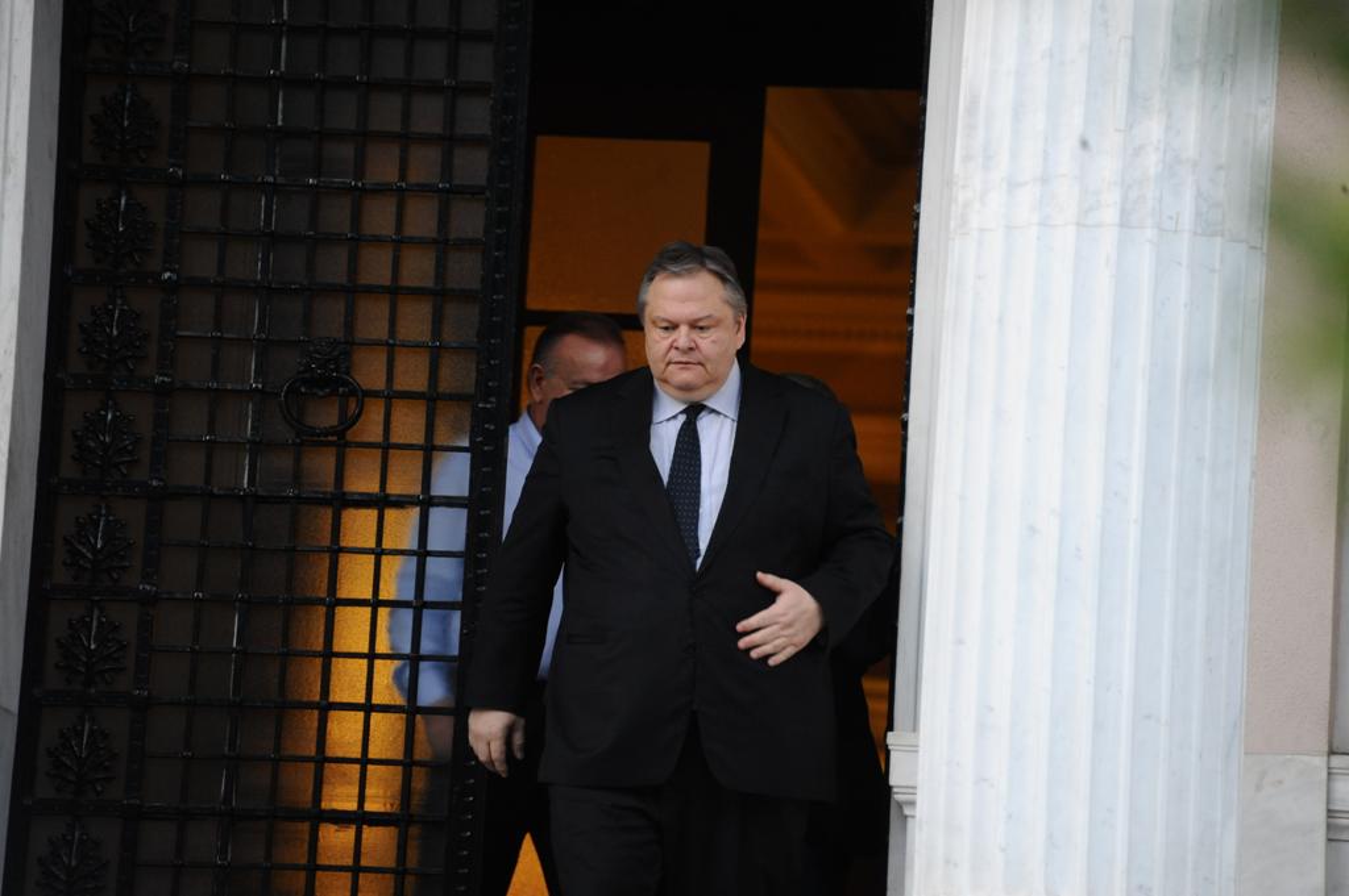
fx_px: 11232
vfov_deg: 4.6
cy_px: 448
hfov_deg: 6.9
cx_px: 674
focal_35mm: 300
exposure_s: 1/125
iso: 2000
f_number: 5.6
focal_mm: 300
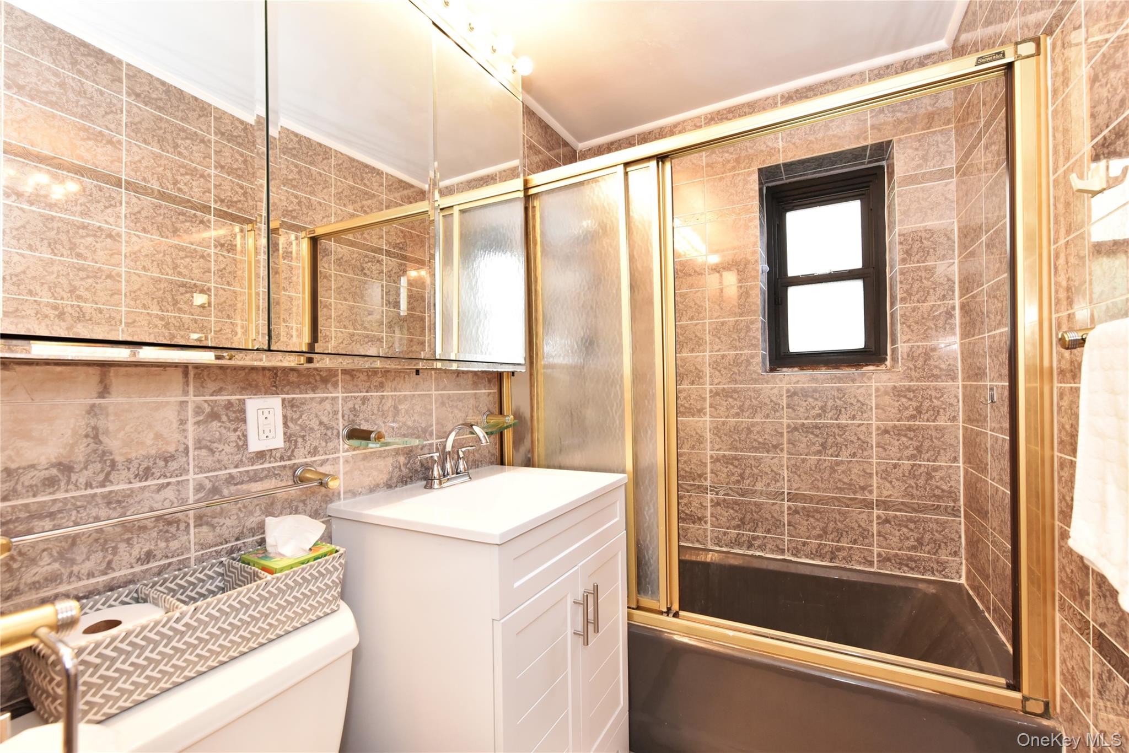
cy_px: 376
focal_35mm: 14
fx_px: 439
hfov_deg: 104.2
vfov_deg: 81.2
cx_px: 564
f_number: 6.3
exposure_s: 1/100
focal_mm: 14
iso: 2000
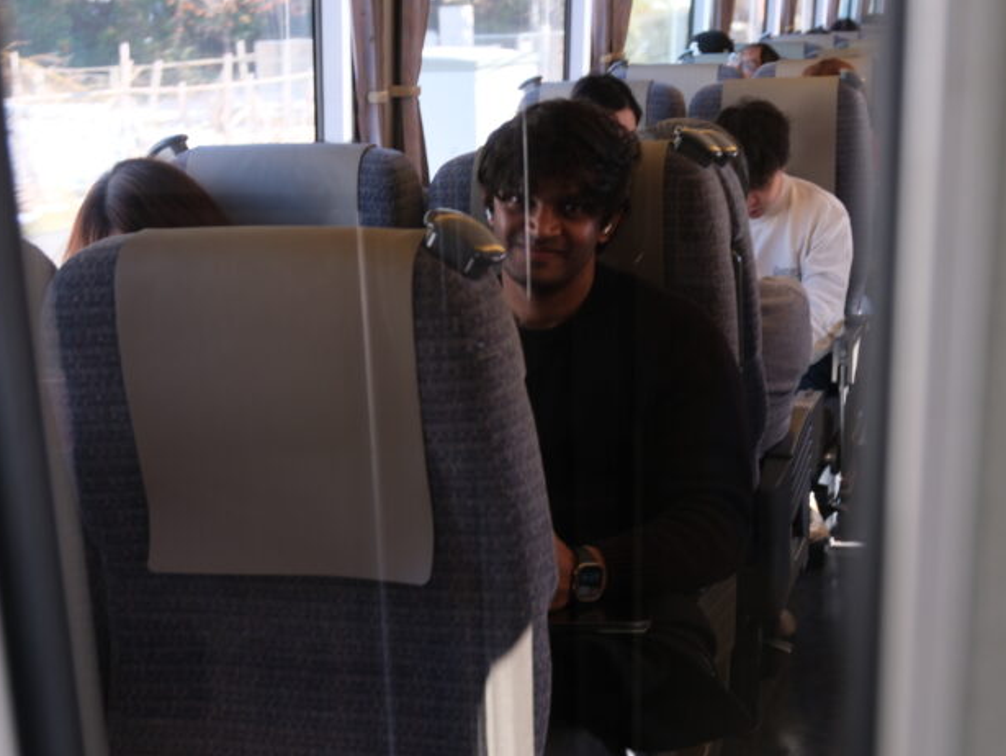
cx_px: 553
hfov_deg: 34.3
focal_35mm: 56
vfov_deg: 25.9
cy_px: 546
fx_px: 1628
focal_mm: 23.4
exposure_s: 1/100
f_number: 3.4
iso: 320
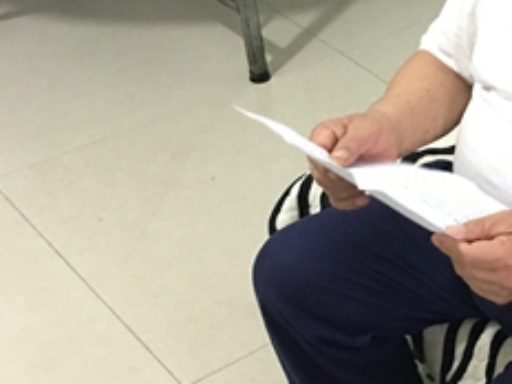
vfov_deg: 18.4
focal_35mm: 80
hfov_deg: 21.8
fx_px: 1183
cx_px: 684
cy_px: 161
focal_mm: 4.15
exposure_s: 1/17
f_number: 2.2
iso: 125
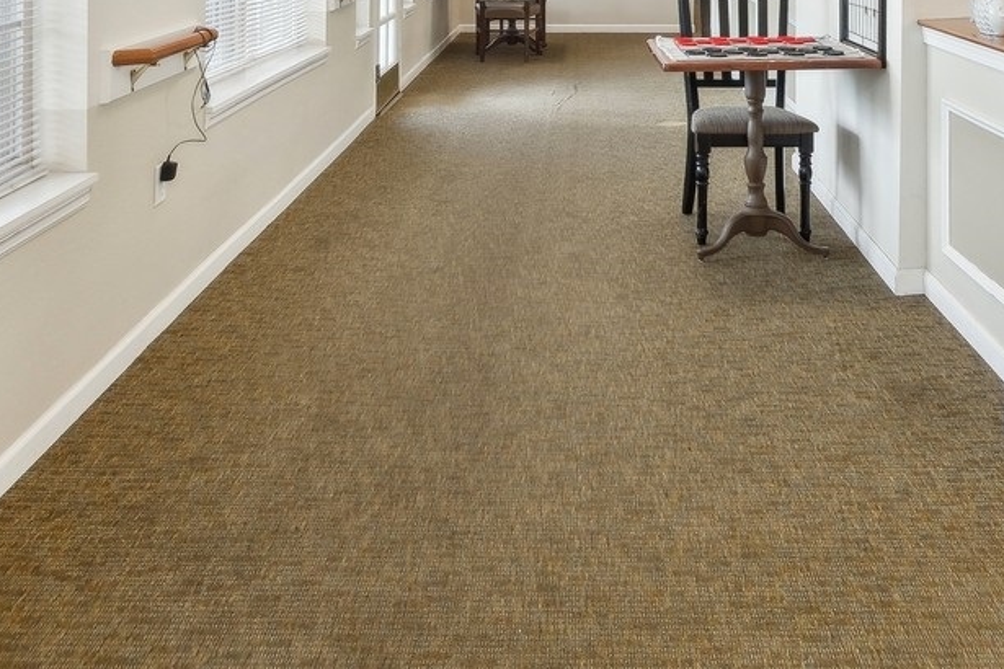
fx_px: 1088
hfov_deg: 49.4
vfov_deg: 29.5
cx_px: 563
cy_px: -131
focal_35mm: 39
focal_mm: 10
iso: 200
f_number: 8
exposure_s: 1/2.5
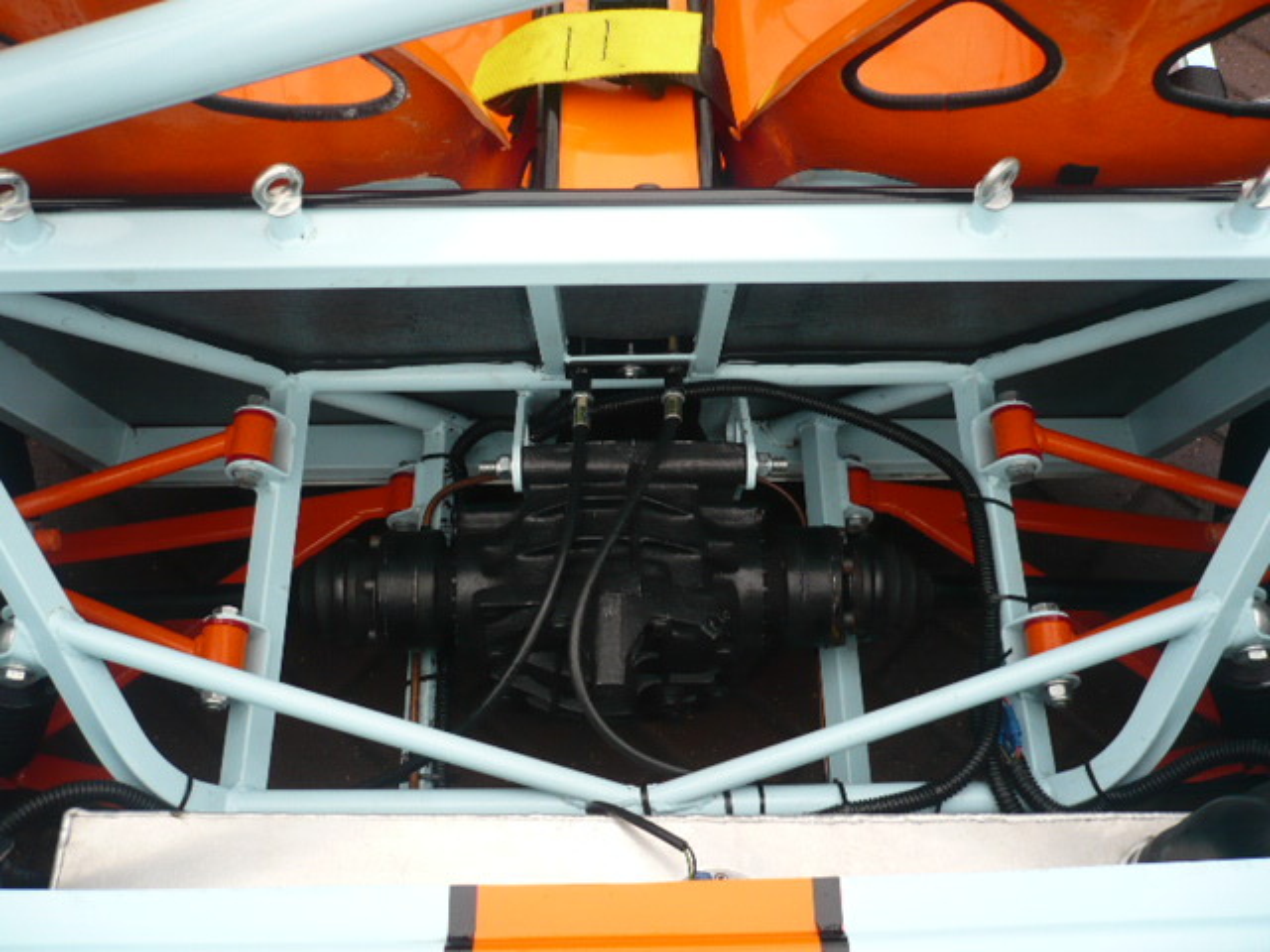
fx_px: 1284
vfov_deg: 40.7
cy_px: 476
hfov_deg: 52.6
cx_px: 635
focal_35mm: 35
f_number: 2.8
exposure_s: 1/60
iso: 100
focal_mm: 5.8
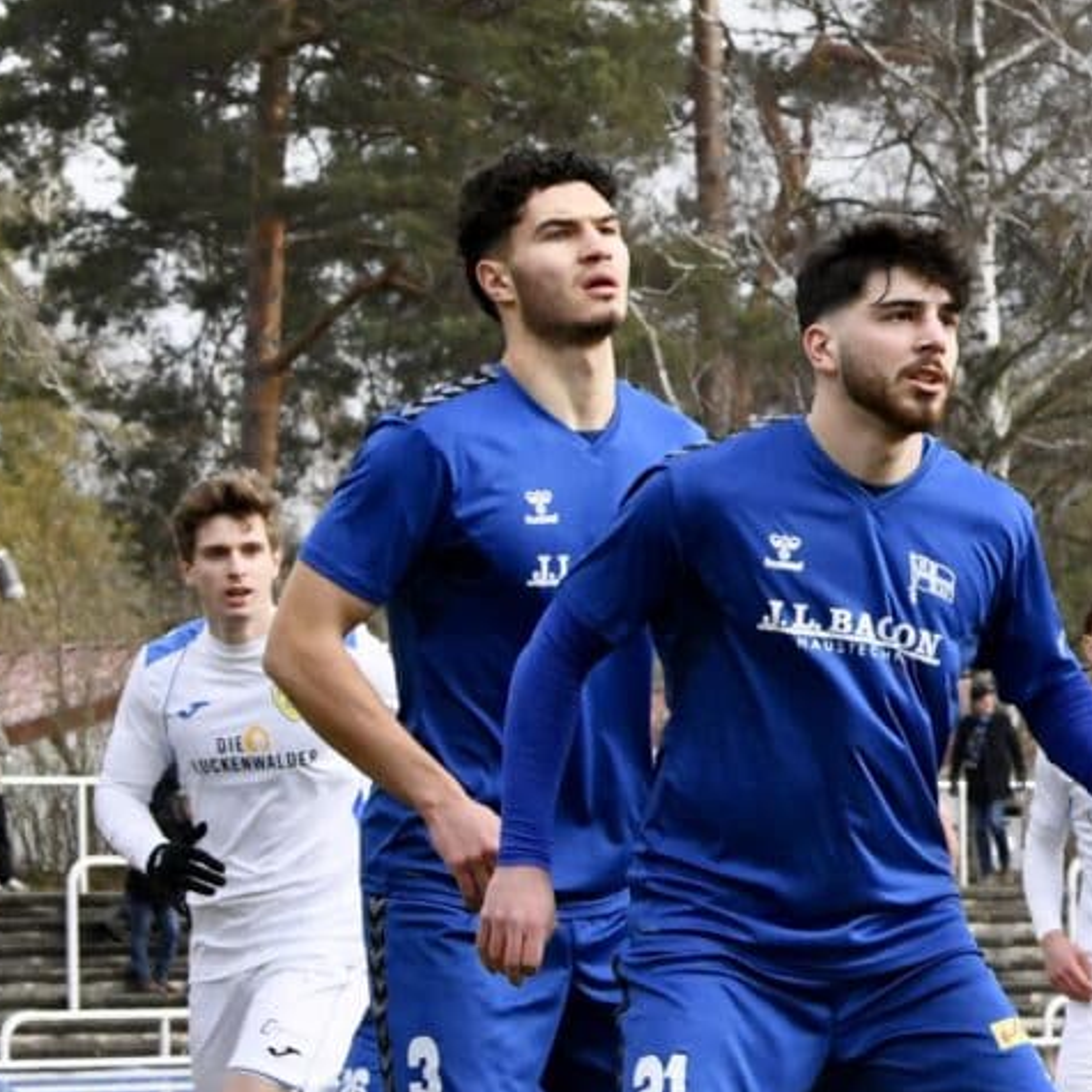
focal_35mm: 293
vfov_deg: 6.0
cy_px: 401
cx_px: 2099
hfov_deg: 5.8
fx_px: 10457
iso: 3200
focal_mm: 80
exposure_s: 1/1250
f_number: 11
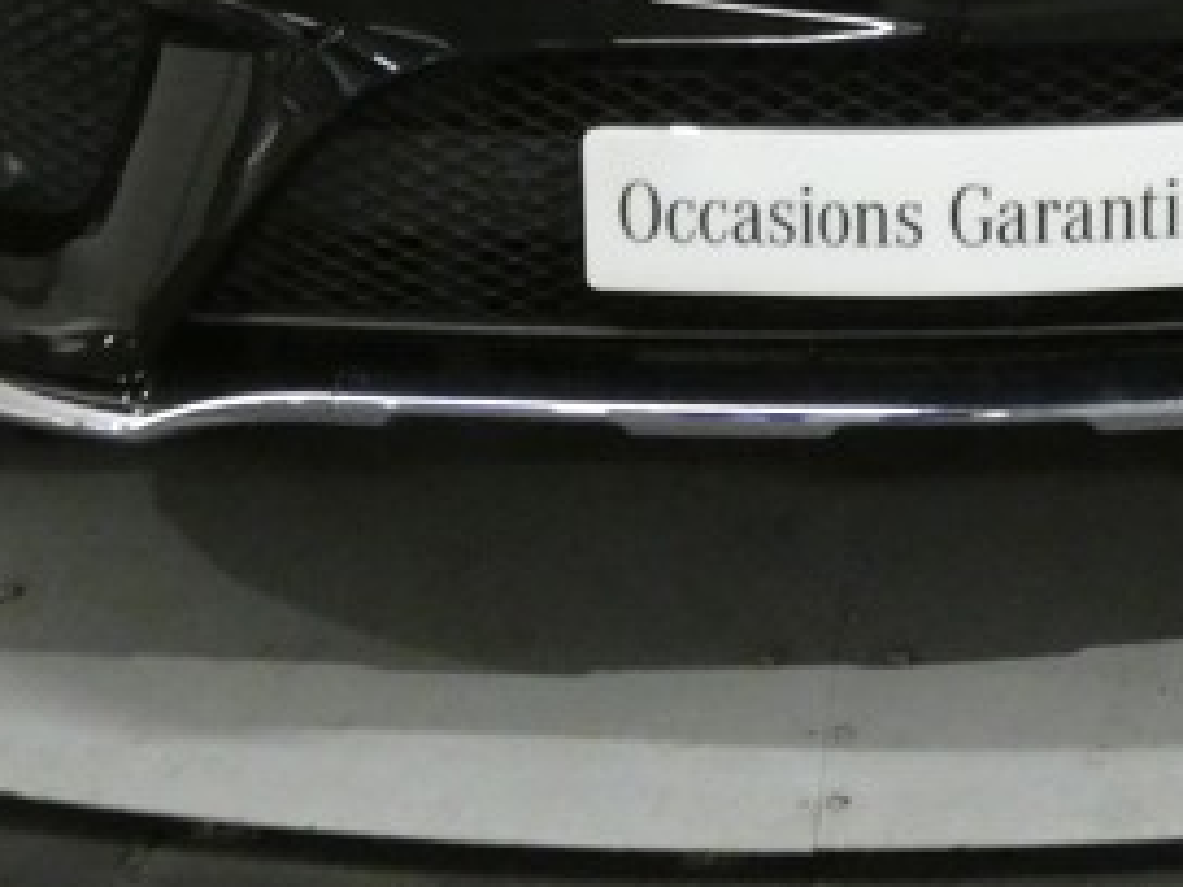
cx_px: 948
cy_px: -387
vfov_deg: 13.3
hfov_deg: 18.4
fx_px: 3623
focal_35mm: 106
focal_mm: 6.5
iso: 1250
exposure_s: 1/80
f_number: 3.5
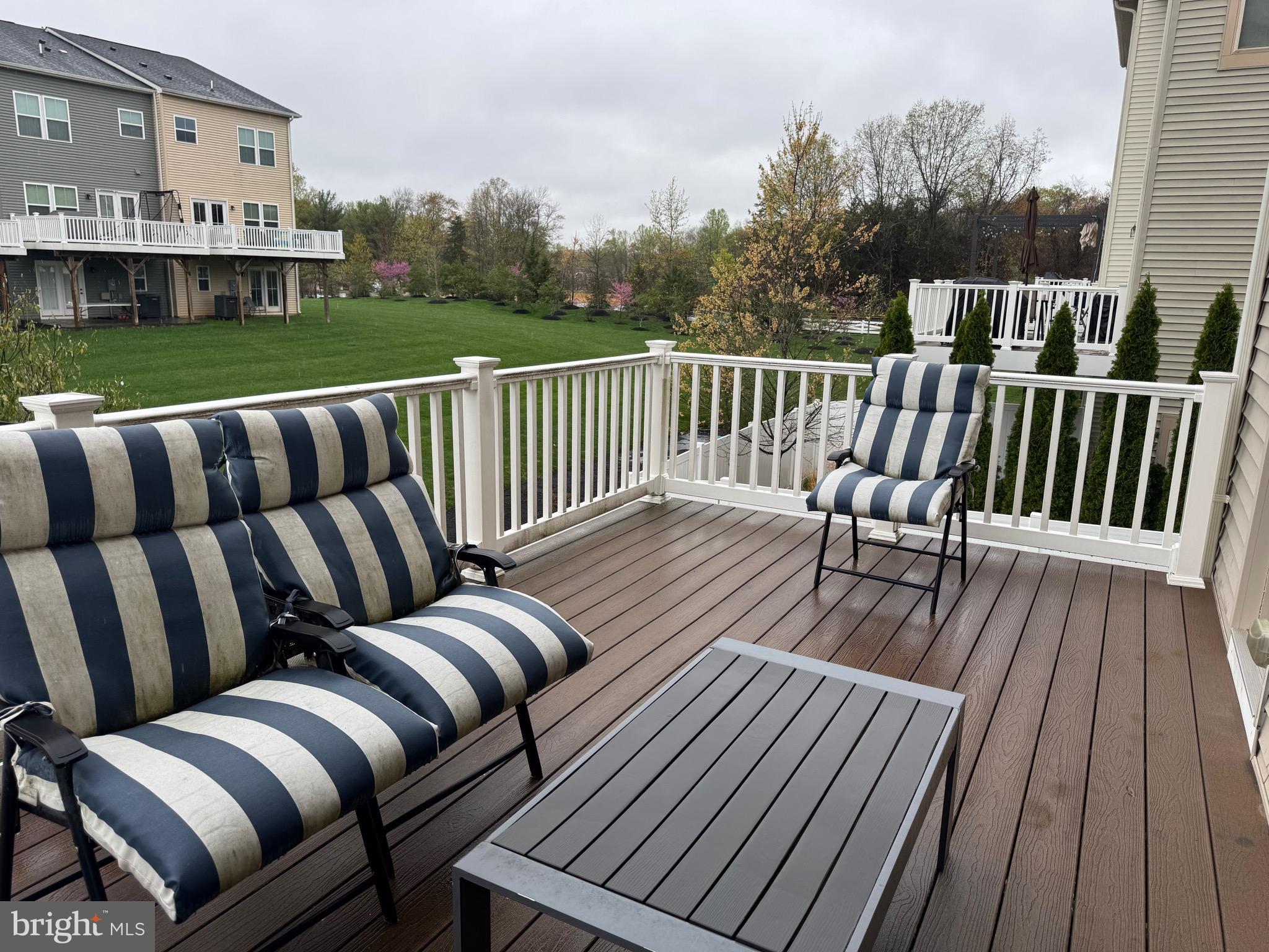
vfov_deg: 56.8
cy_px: 476
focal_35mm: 24
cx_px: 634
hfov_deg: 71.6
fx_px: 880
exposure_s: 1/527
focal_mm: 6.76
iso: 80
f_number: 1.78
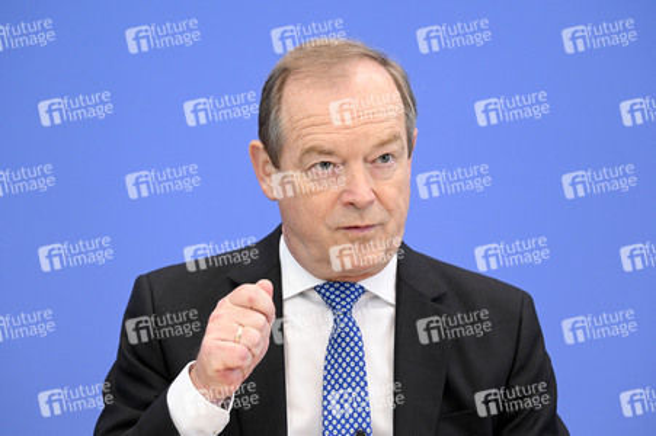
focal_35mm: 120
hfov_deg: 17.1
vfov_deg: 11.4
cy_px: 218
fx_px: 2185
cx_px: 328
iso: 4000
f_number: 3.5
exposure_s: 1/1250
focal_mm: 120
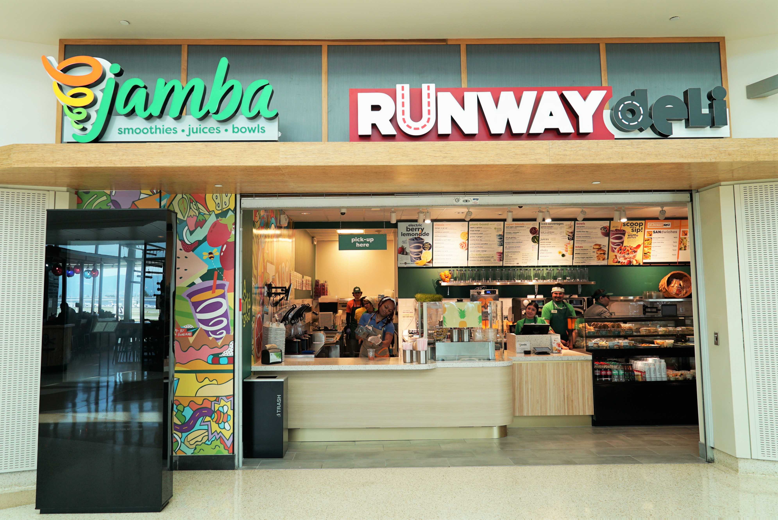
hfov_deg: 71.5
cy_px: 260
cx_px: 389
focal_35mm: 25
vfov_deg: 51.3
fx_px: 541
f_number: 4
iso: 250
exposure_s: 1/160
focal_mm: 25
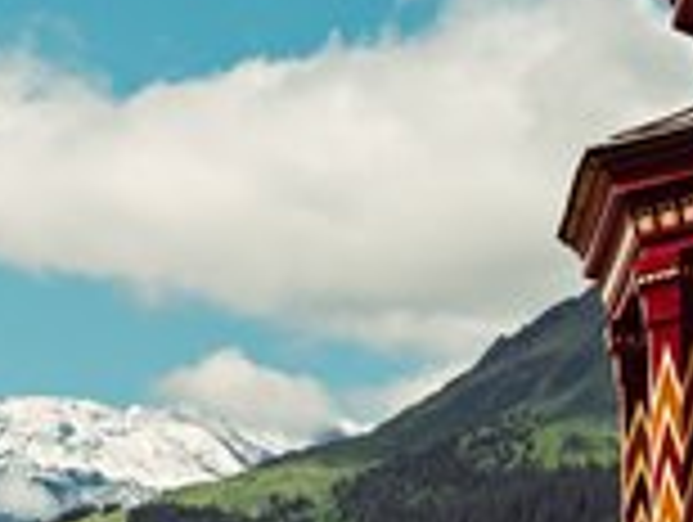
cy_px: 378
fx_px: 2747
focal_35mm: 137
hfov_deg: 14.1
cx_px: -32
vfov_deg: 10.8
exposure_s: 1/4000
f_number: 2.8
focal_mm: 55
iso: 80
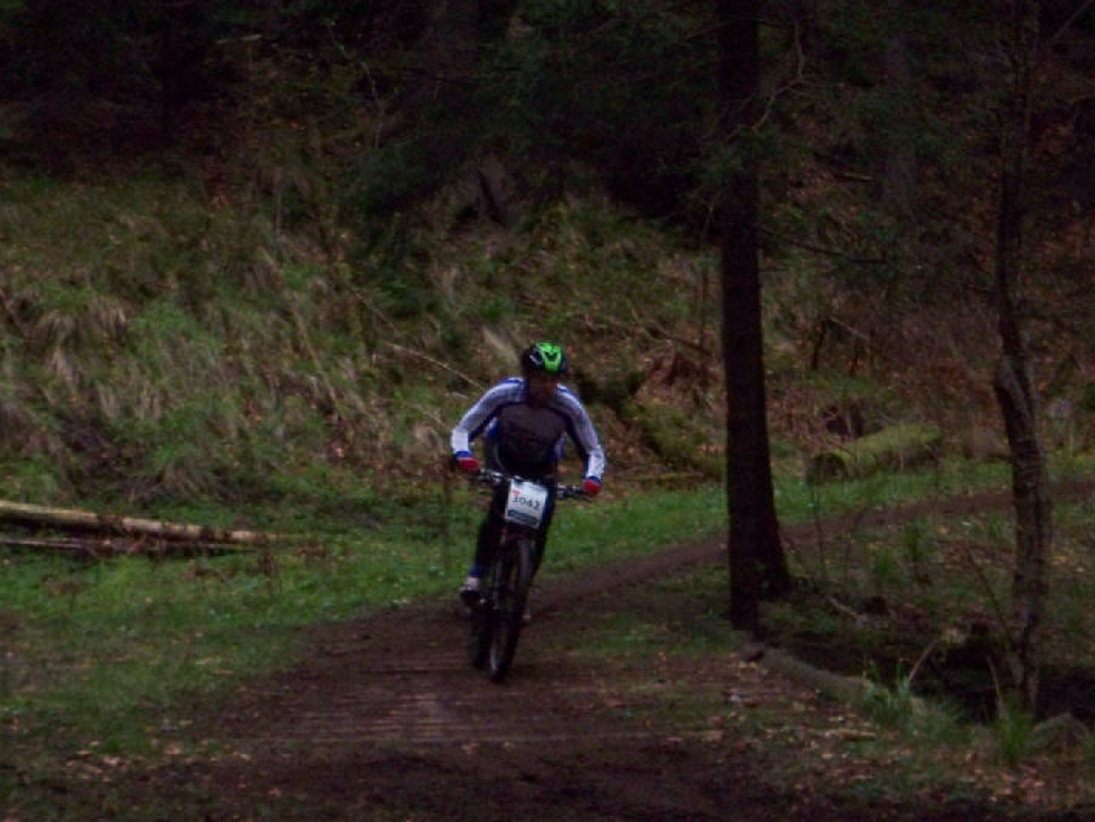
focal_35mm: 132
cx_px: 530
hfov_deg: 14.9
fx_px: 4176
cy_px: 426
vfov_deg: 11.2
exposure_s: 1/125
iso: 400
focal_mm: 19.2
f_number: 4.4
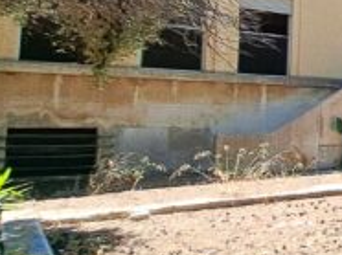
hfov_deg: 22.9
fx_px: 483
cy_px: 85
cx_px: 603
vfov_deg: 29.4
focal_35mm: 49
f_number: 2.2
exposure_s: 1/723
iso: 50
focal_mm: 1.74
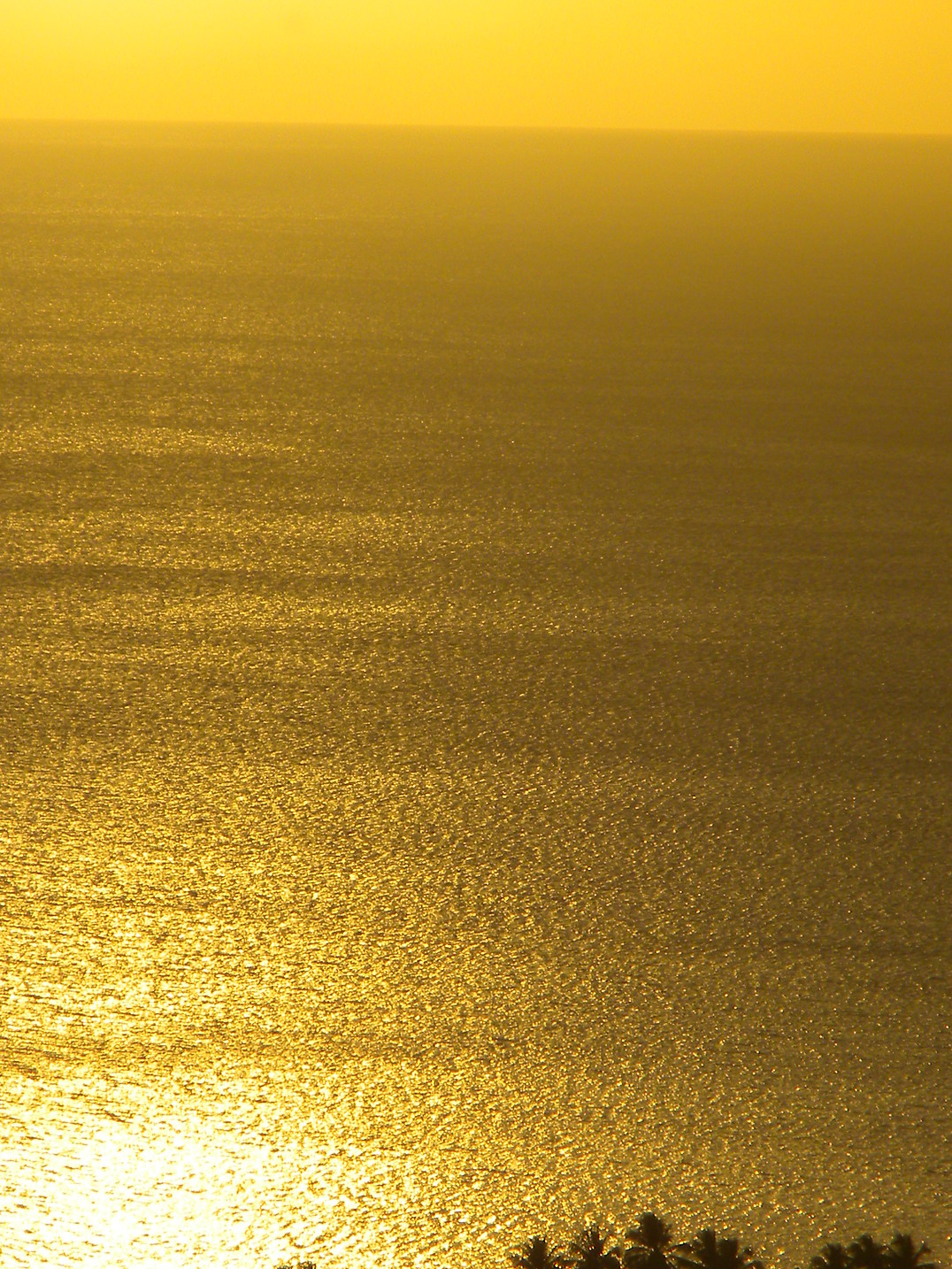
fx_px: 15946
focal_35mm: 435
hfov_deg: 3.4
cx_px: 421
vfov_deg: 4.6
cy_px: 708
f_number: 14
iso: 64
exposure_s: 1/368
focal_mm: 46.2
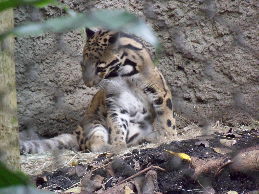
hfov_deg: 7.3
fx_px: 2020
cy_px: 97
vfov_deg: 5.5
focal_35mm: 270
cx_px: 130
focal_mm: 46.8
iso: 800
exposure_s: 1/30
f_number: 5.9
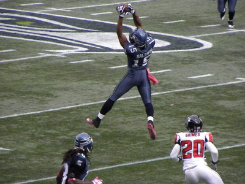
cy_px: 92
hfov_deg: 3.2
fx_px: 4416
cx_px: 122
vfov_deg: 2.4
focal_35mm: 624
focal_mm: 110.4
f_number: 8
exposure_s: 1/367
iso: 640
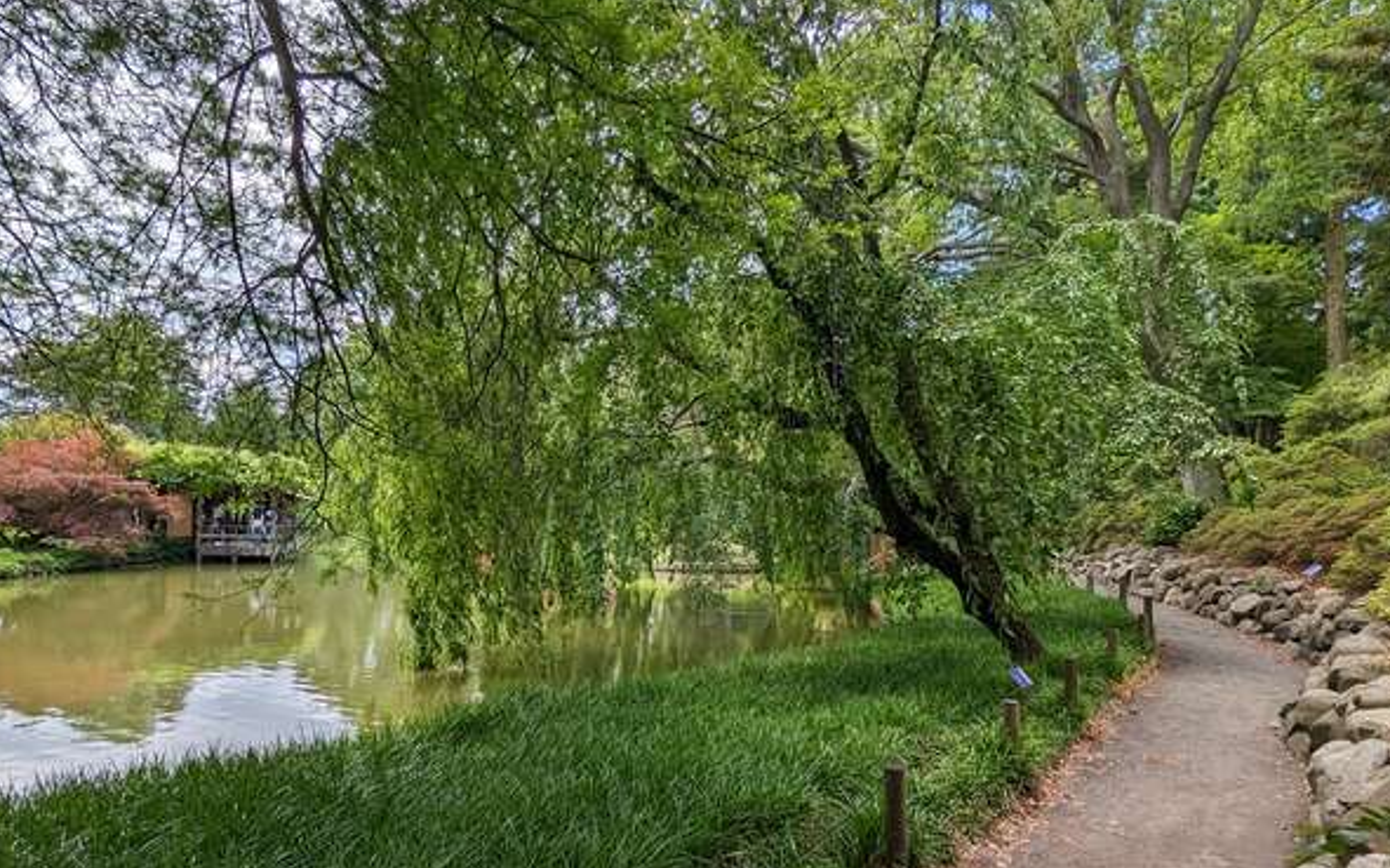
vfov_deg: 52.7
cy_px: 508
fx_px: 871
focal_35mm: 23
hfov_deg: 77.2
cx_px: 691
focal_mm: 2.35
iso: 44
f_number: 2.2
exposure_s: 1/844
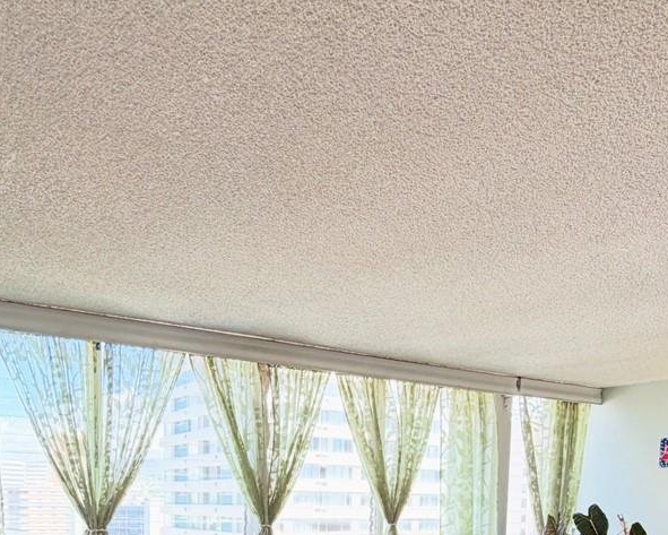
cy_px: 578
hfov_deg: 49.0
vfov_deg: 34.9
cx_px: 295
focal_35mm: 37
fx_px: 732
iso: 80
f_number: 2.2
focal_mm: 2.22
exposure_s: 1/120
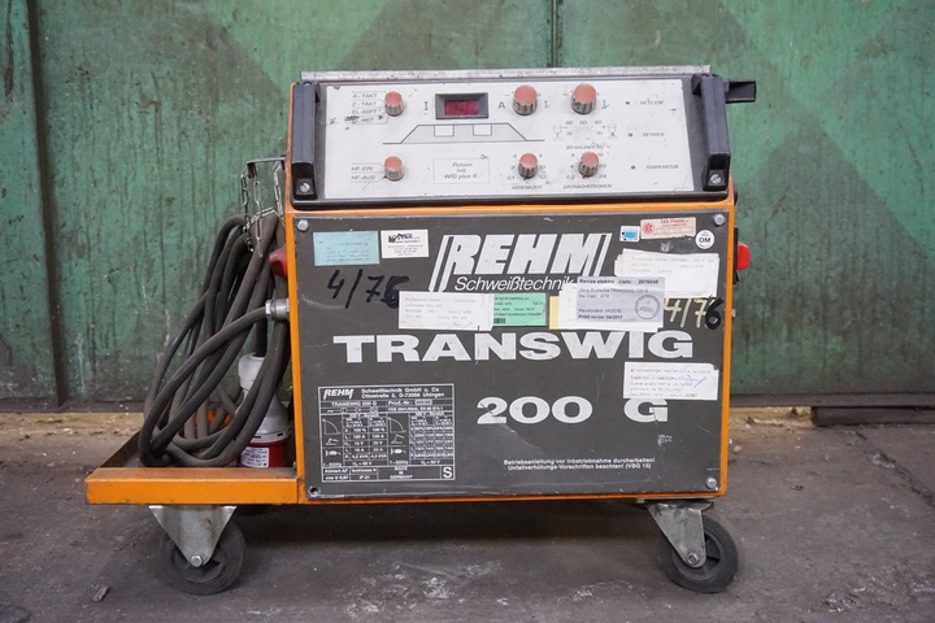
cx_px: 468
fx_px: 974
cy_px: 312
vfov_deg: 35.5
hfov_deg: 51.3
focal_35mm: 38
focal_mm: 25
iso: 3200
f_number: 4.5
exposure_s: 1/50
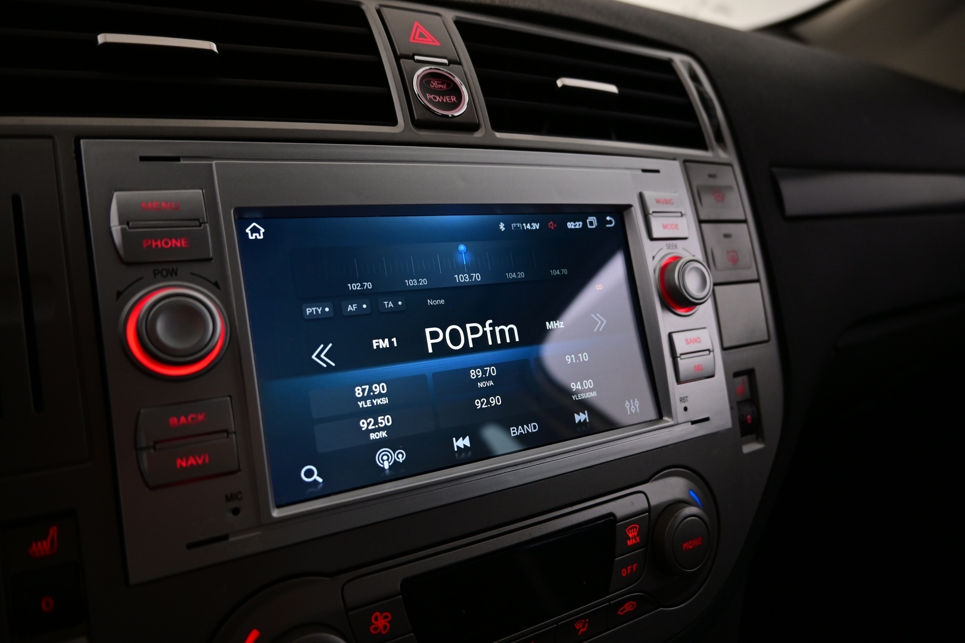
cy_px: 322
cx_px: 482
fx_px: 643
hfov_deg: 73.7
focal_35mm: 24
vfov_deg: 53.1
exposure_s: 1/25
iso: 450
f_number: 3.5
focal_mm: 16
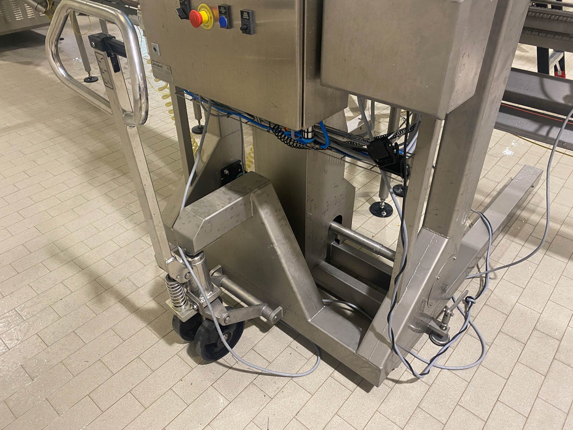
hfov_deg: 67.3
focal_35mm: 26
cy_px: 215
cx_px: 286
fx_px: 430
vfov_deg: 53.1
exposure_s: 1/50
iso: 200
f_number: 1.8
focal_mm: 4.25
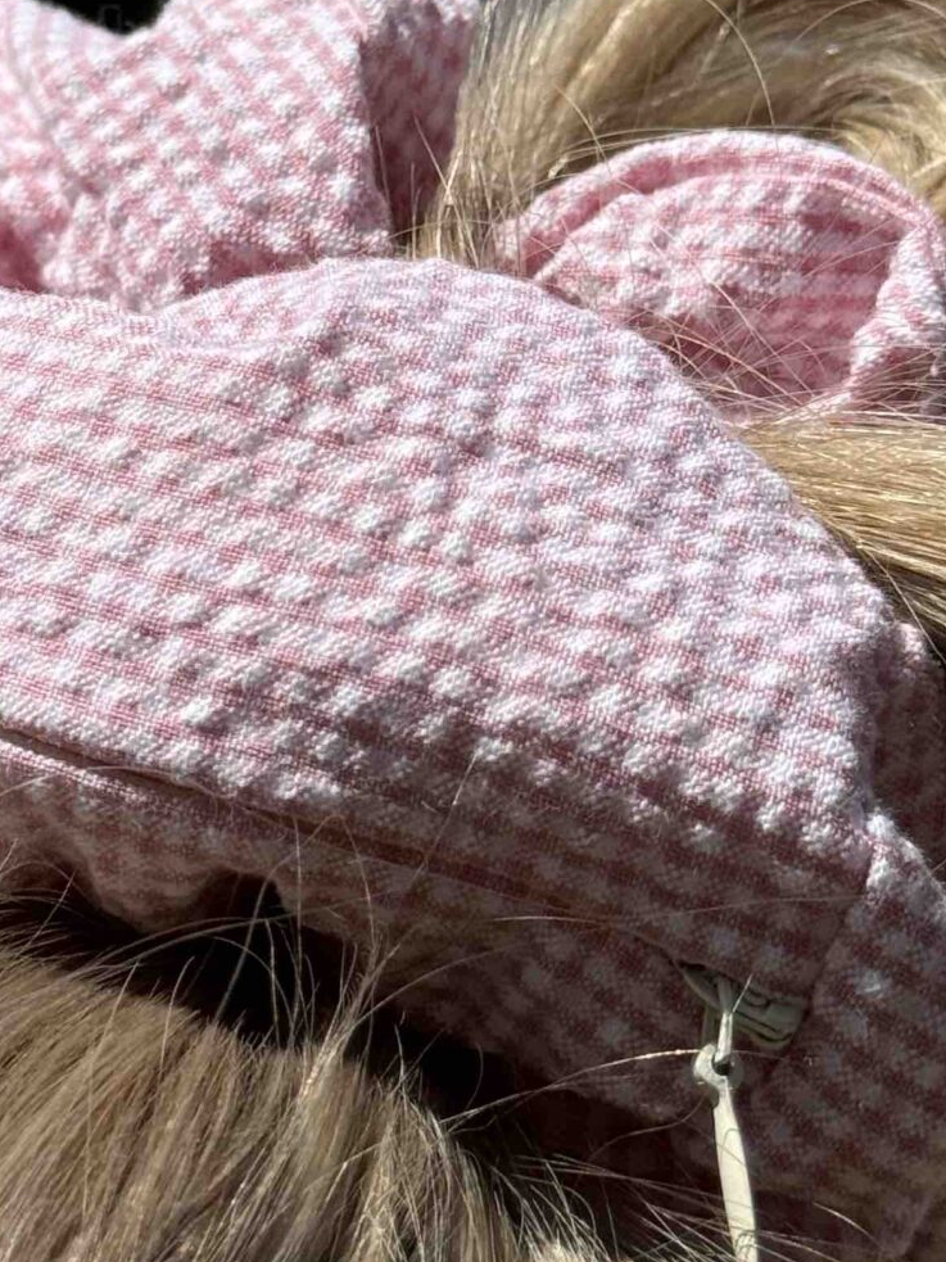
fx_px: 4556
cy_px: 395
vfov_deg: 15.7
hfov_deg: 11.8
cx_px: 299
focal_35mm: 125
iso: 64
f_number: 1.78
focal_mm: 6.76
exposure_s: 1/12500
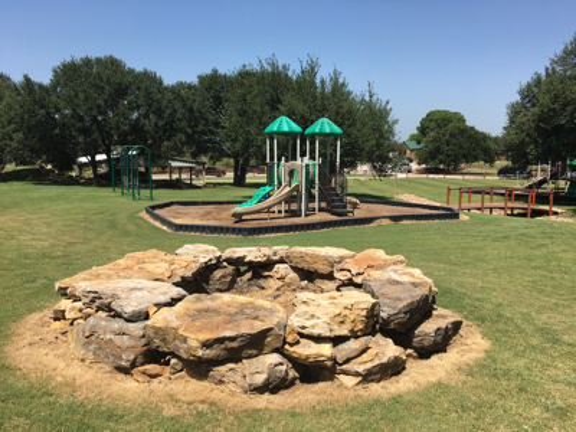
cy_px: 216
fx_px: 483
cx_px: 288
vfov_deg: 48.2
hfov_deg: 61.7
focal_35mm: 29
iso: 25
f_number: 2.2
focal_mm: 4.15
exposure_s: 1/1425
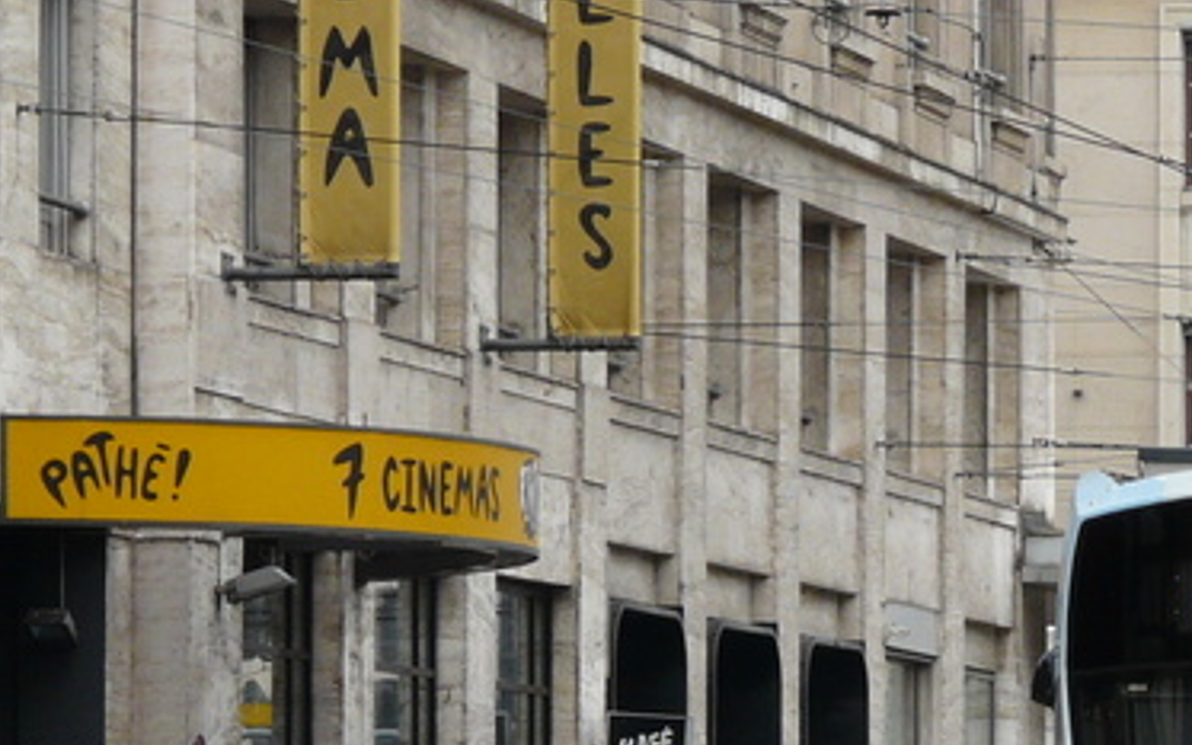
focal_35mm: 384
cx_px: 1537
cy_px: 803
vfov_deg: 3.4
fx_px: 12473
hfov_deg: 5.4
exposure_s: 1/250
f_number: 5
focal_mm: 22.1
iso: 100
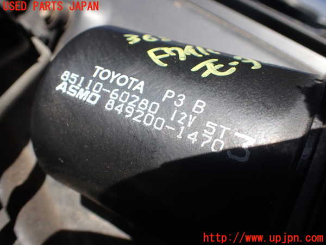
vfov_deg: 46.8
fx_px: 283
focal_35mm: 30
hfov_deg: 60.0
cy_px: 122
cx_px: 163
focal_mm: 5.4
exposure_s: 1/500
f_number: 3.2
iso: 100
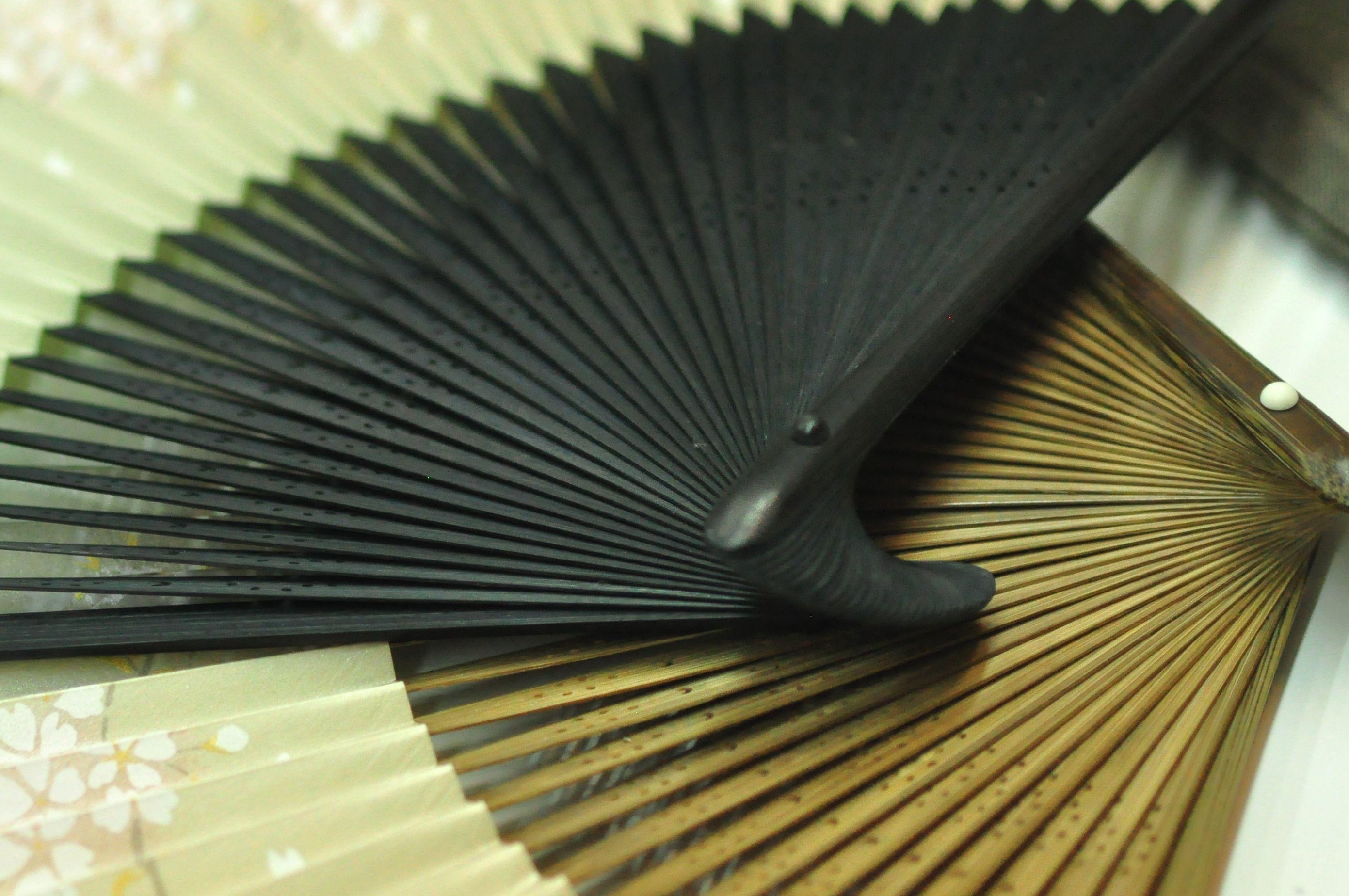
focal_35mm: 243
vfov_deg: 5.6
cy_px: 427
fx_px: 9086
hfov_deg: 8.5
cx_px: 512
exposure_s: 1/400
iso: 1600
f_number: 3.5
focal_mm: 105
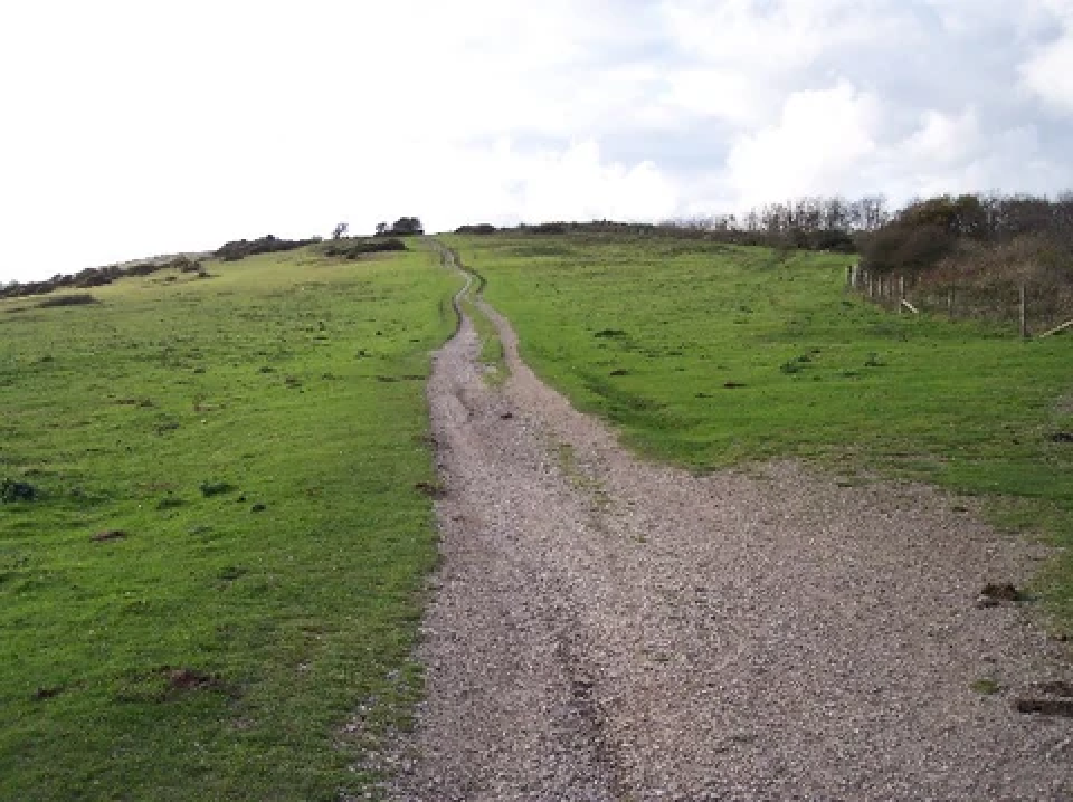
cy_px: 401
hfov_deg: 49.0
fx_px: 1177
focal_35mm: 38
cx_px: 536
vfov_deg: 37.7
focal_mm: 8
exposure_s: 1/700
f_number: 2.8
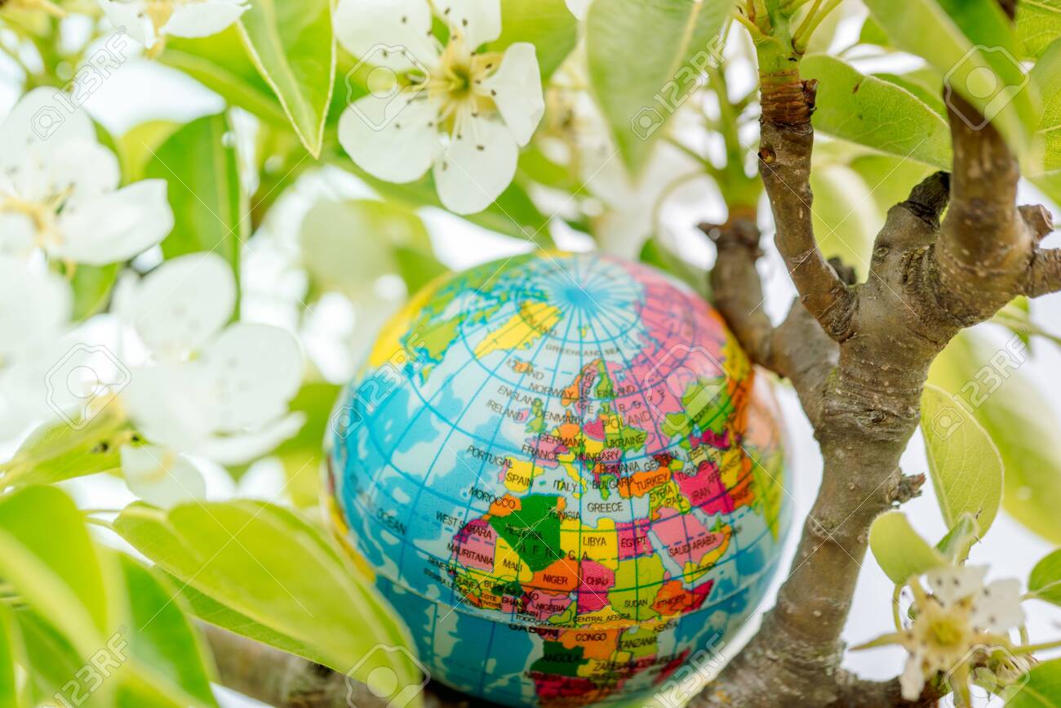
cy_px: 354
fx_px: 3095
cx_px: 530
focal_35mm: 105
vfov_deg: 13.0
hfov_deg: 19.5
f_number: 5.6
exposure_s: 1/160
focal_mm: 105
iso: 250
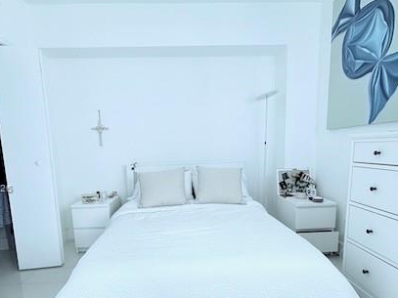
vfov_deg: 60.2
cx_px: 191
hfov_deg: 76.4
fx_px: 253
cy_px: 189
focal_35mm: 22
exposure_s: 1/60
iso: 500
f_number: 2.2
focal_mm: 2.22
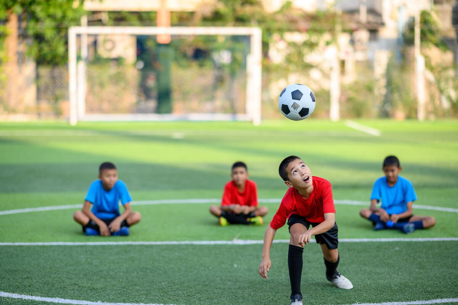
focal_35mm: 105
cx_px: 229
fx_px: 1336
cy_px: 152
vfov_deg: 13.0
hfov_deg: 19.5
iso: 200
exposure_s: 1/2000
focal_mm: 105
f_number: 1.8
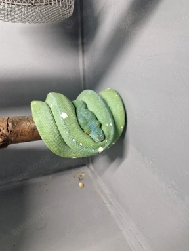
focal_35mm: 24
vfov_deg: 71.5
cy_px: 123
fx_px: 174
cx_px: 92
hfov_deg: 56.9
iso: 80
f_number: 1.8
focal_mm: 5.4
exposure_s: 1/100
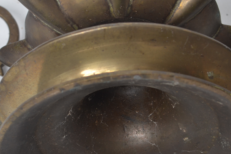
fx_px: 975
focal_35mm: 152
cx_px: 101
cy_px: 90
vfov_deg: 9.0
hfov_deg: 13.5
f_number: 9
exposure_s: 1/125
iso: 100
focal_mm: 55
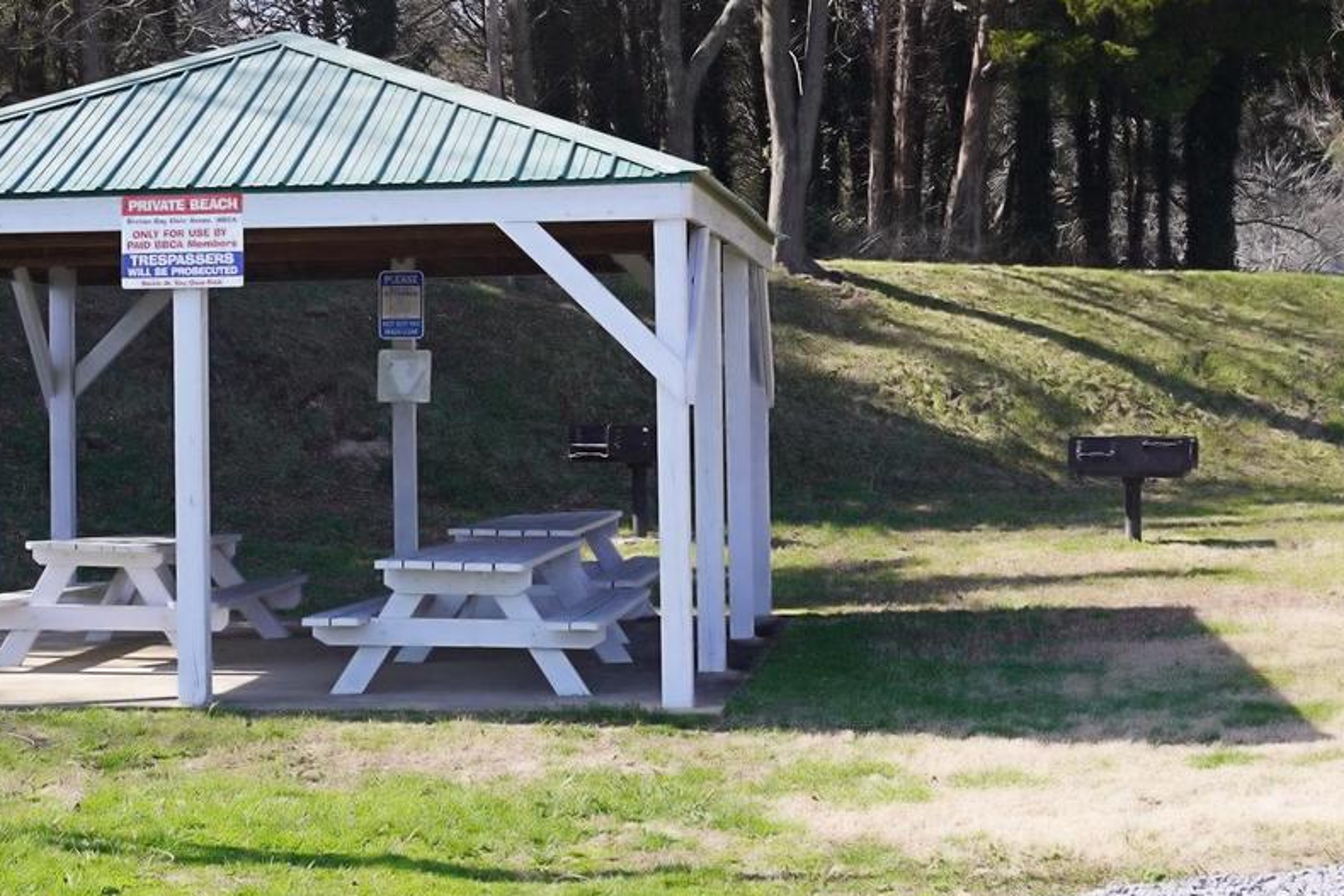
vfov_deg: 16.6
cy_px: 340
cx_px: 451
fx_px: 3062
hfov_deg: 24.6
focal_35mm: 82
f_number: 8
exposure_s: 1/100
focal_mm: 30
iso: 100
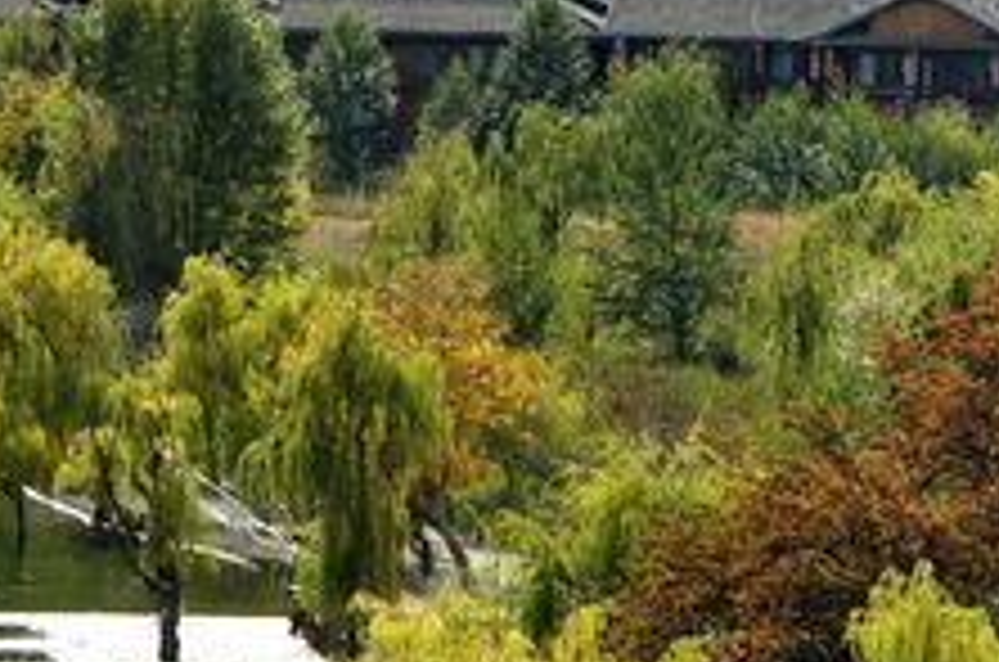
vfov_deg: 4.5
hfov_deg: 6.8
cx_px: 396
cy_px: 412
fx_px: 8390
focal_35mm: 303
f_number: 8
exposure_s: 1/250
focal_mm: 70
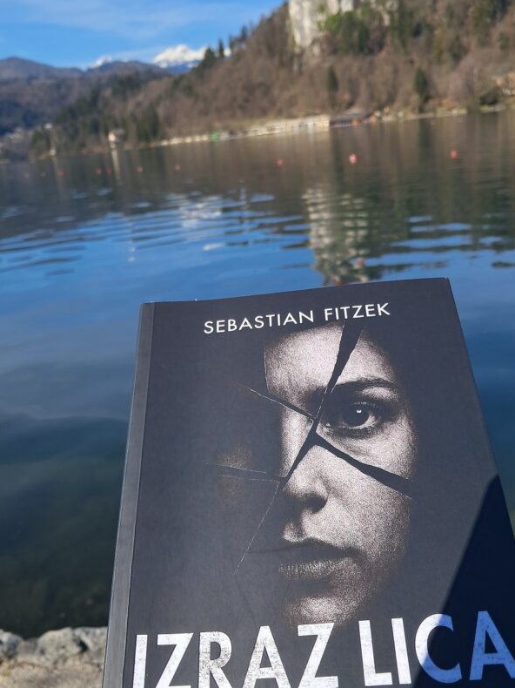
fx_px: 695
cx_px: 279
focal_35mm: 35
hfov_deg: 40.6
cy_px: 373
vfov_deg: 52.6
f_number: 1.8
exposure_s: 1/728
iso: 50
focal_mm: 4
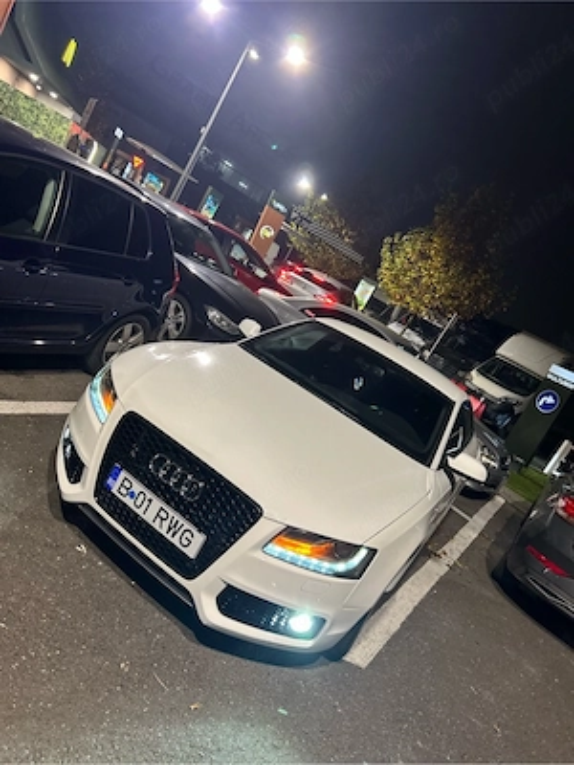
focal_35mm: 26
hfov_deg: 53.1
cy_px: 382
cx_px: 287
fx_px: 575
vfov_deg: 67.3
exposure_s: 1/50
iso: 200
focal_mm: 5.7
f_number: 1.5
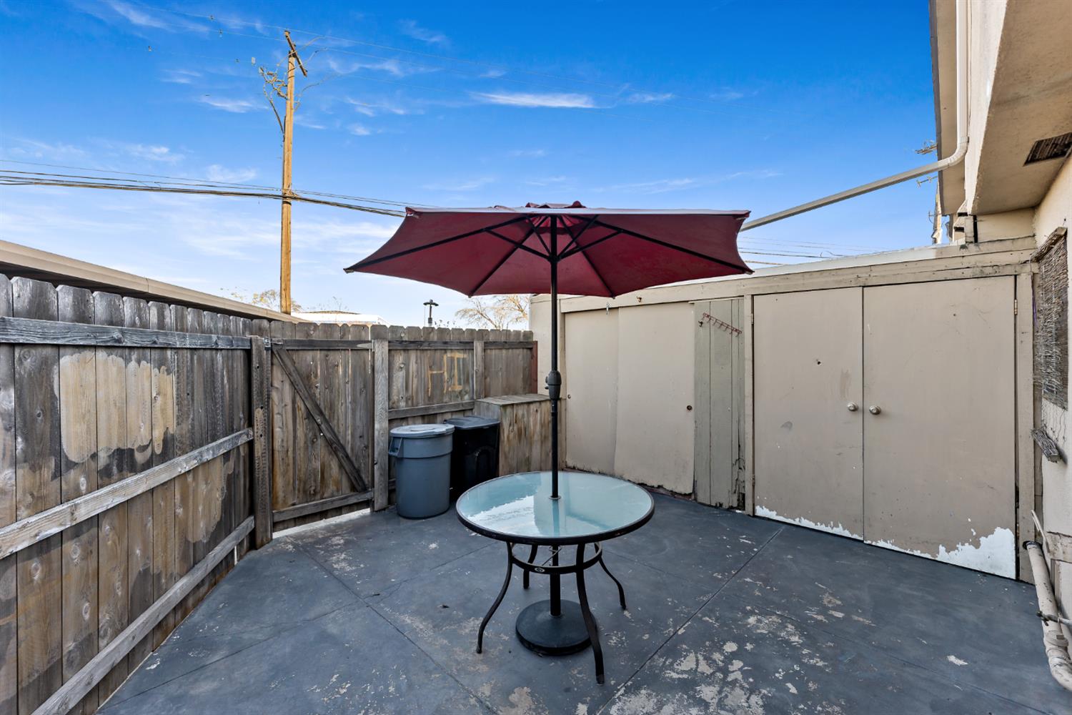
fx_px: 417
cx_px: 536
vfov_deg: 81.2
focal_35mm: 14
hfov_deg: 104.3
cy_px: 358
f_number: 4.5
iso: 80
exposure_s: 1/80
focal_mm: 14
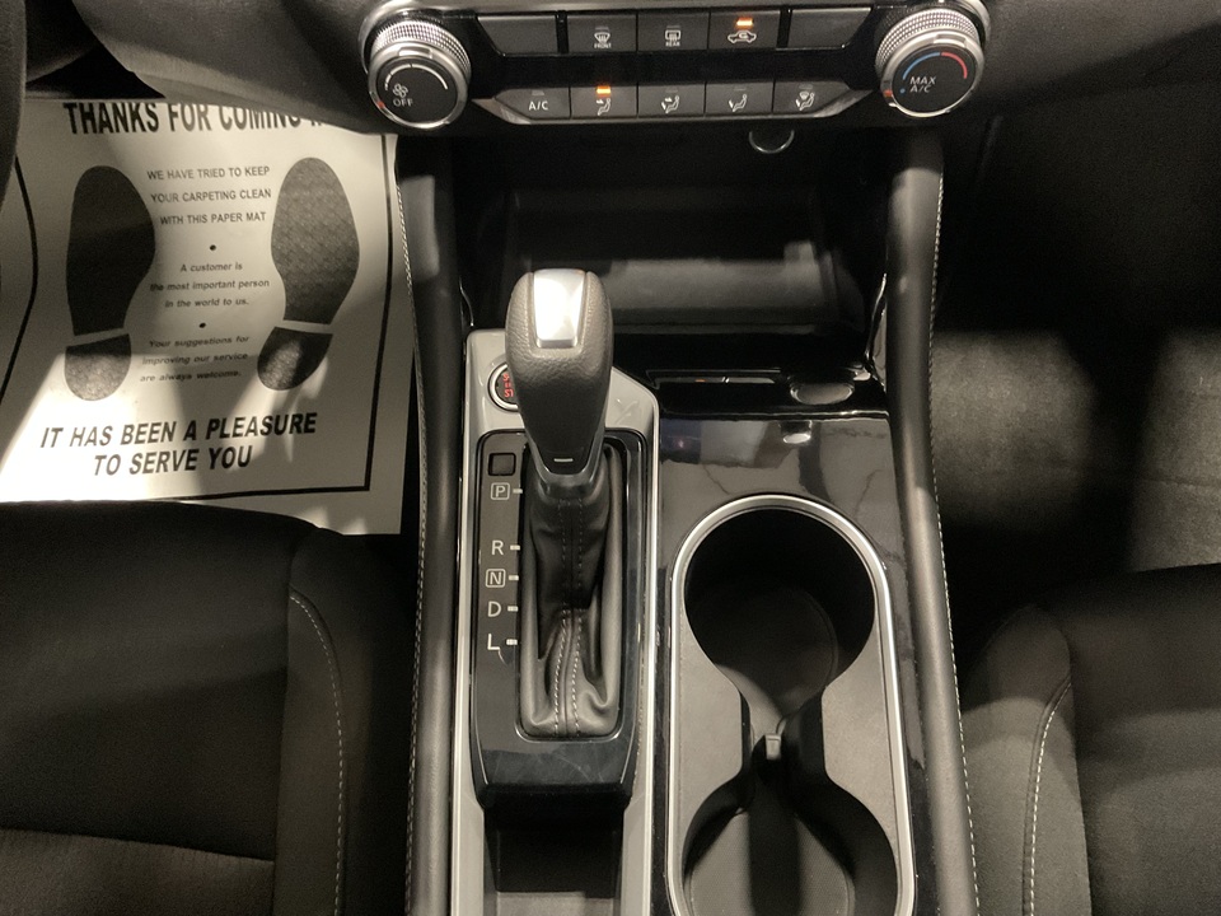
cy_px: 458
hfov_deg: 61.7
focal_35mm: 29
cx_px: 610
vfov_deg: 48.2
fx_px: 1023
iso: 500
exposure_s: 1/24
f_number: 1.8
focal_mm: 3
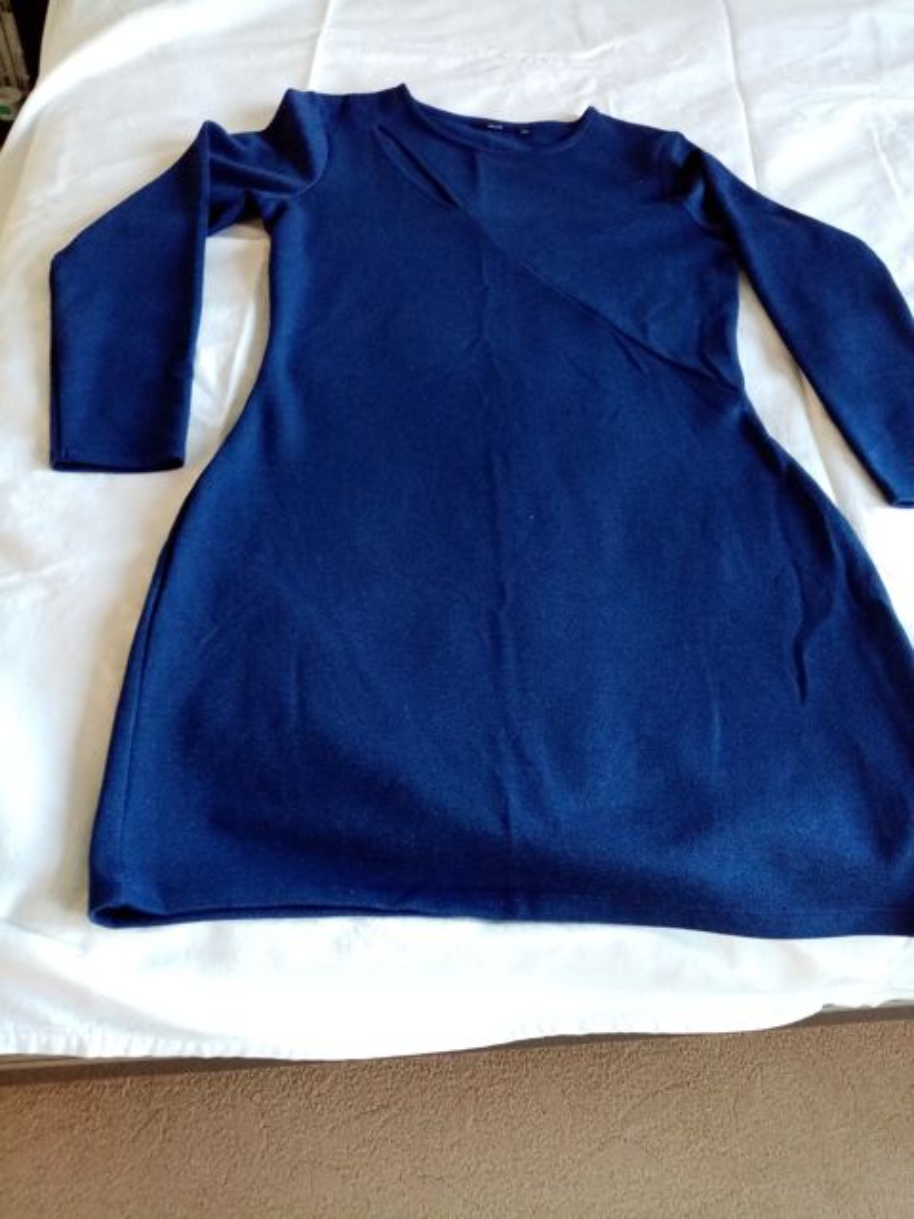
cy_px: 610
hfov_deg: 53.1
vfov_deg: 67.3
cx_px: 457
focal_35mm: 26
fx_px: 915
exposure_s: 1/25
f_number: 1.8
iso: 489
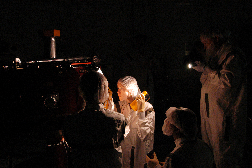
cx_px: 126
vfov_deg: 36.8
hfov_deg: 53.2
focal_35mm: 36
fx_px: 252
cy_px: 84
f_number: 4.5
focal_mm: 24
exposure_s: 1/4
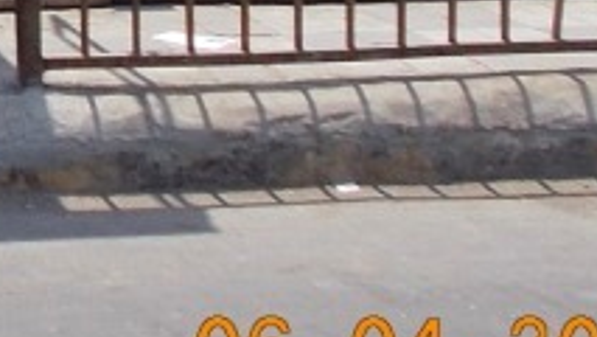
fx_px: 2486
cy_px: -477
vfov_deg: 7.3
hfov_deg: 12.2
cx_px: -580
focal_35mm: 157
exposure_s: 1/125
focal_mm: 5.3
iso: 80
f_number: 8.6
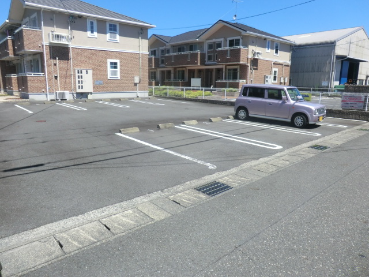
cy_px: 138
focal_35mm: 24
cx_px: 184
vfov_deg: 56.8
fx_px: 256
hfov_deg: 71.6
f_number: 7.5
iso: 80
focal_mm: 4.3
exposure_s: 1/200
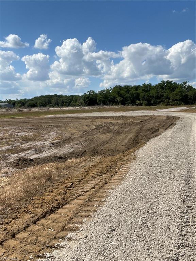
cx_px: 98
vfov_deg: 60.0
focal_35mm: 30
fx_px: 226
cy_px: 130
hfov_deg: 46.8
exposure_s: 1/1585
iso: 32
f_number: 2.2
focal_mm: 2.71
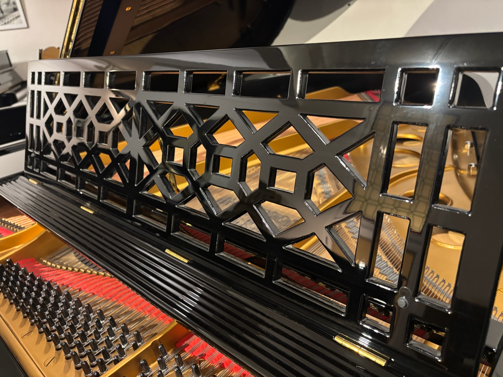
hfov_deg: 67.3
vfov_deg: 53.1
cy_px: 188
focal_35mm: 26
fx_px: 378
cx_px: 252
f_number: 1.6
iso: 640
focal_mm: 5.96
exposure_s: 1/33
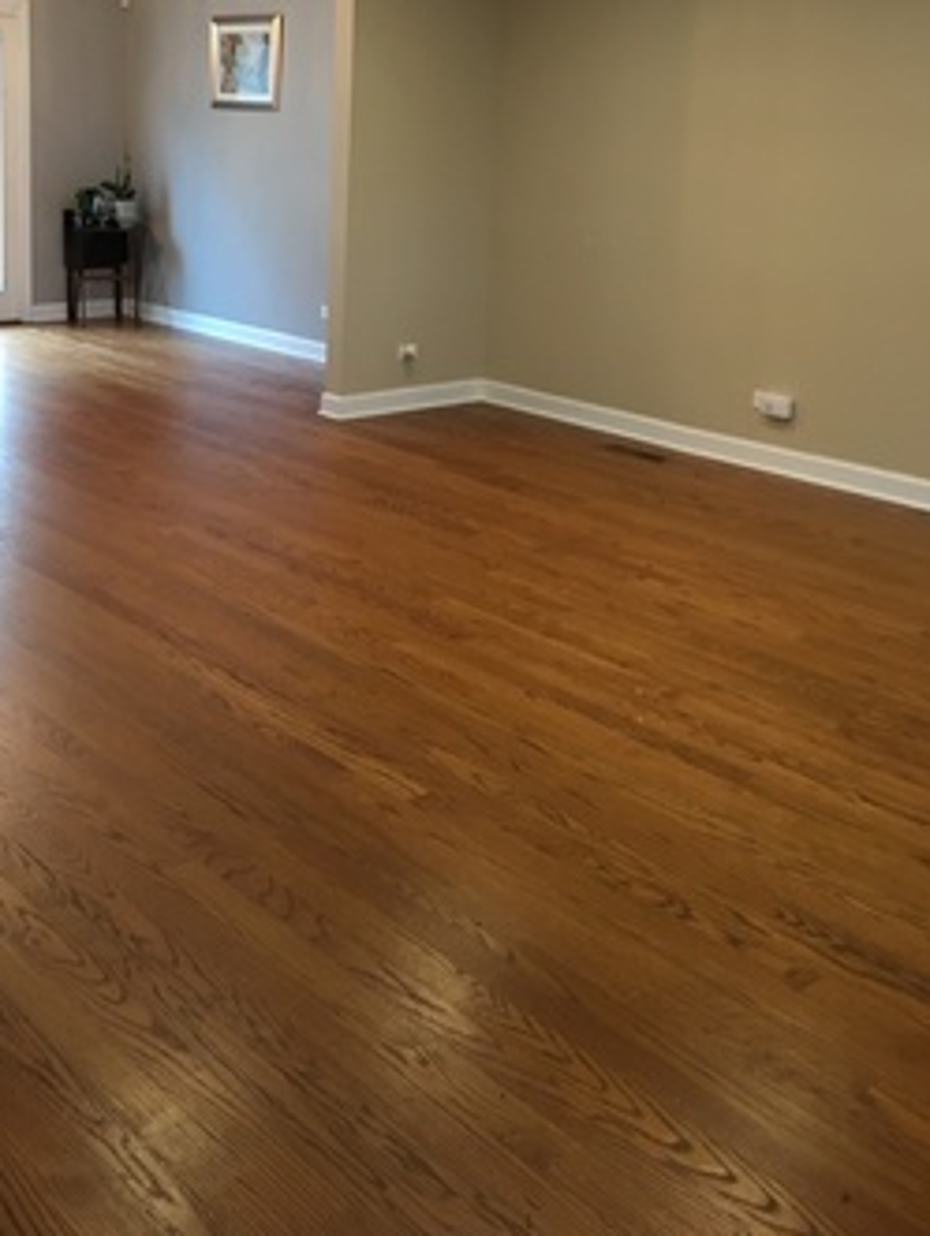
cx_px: 291
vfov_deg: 43.7
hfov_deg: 34.0
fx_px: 1502
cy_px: 351
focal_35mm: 42
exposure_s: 1/33
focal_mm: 4.15
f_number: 2.2
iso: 100
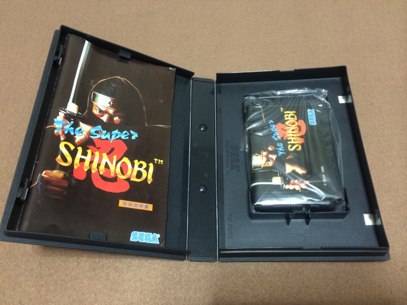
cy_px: 152
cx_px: 204
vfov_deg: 46.8
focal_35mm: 30
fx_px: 353
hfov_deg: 60.0
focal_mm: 4.12
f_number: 2.2
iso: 400
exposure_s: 1/15
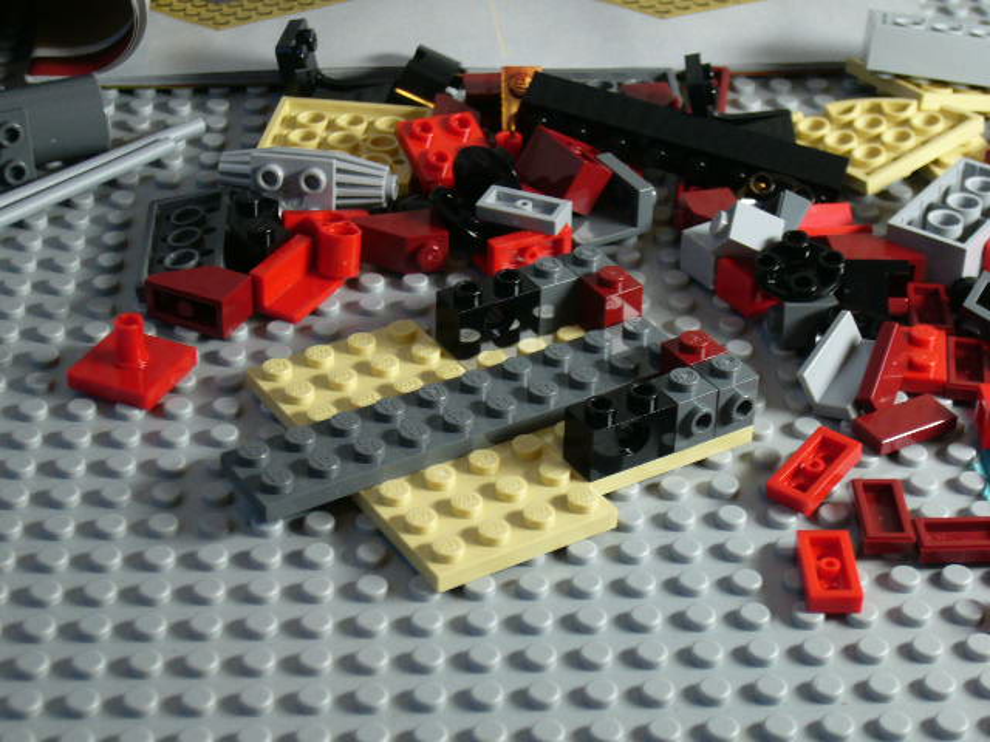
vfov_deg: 18.7
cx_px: 495
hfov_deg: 24.7
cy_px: 371
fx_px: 2259
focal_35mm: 79
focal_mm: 13
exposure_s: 1/20
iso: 100
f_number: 4.3
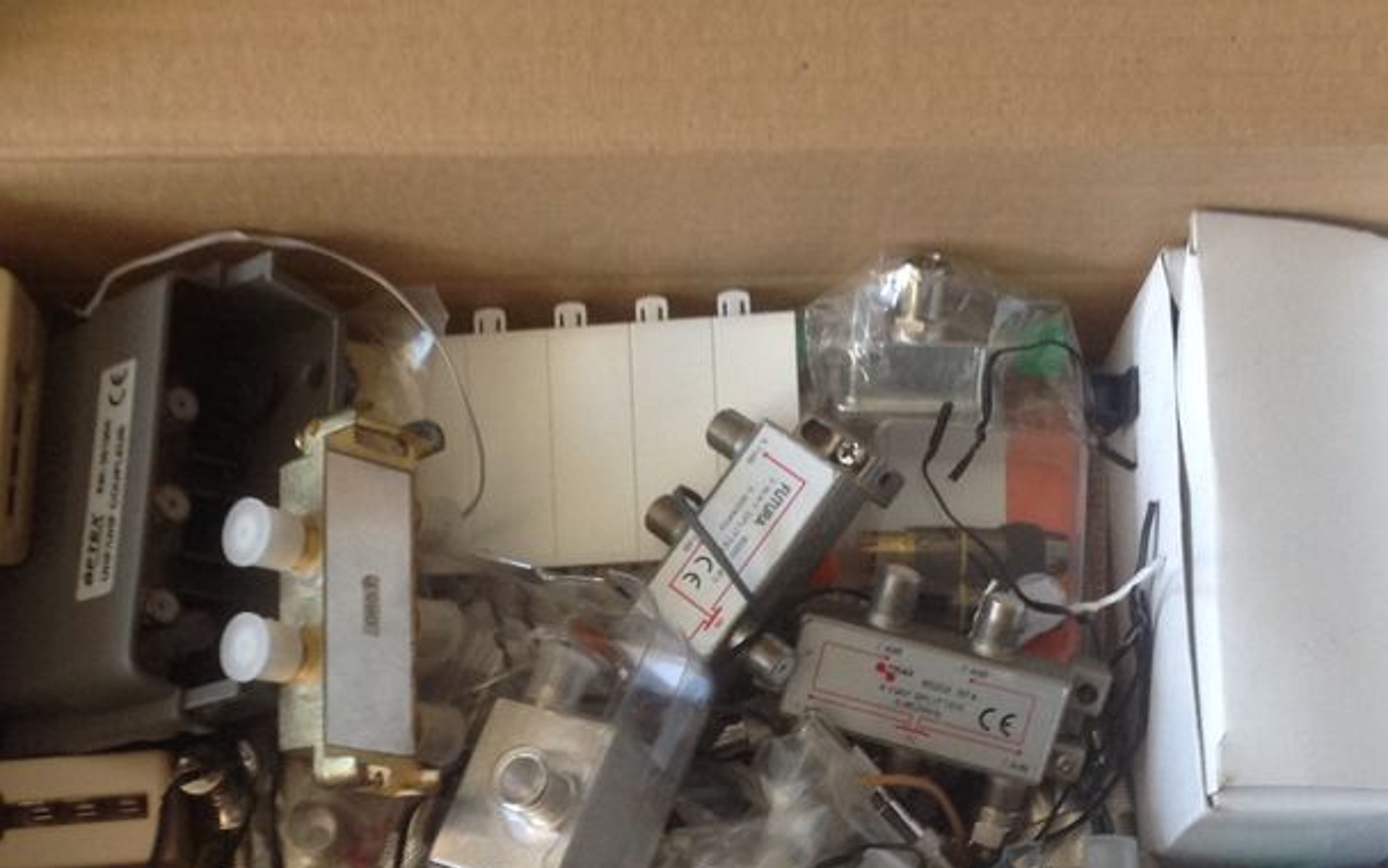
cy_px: 725
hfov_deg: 33.4
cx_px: 631
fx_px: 2309
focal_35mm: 61
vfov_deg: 21.0
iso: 125
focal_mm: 4.28
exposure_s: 1/15
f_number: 2.4
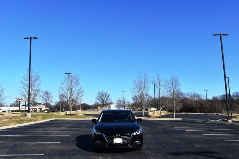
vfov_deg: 36.9
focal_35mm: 36
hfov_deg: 53.1
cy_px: 80
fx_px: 239
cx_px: 120
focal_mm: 24
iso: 100
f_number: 9
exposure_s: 1/320
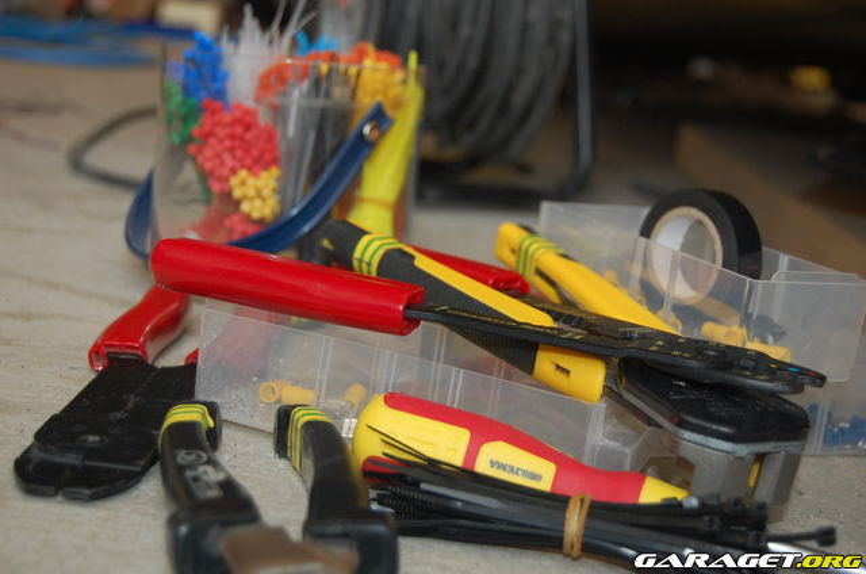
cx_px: 433
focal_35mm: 57
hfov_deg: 35.1
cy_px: 287
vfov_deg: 23.7
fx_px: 1368
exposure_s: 1/60
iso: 400
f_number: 5
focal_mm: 38
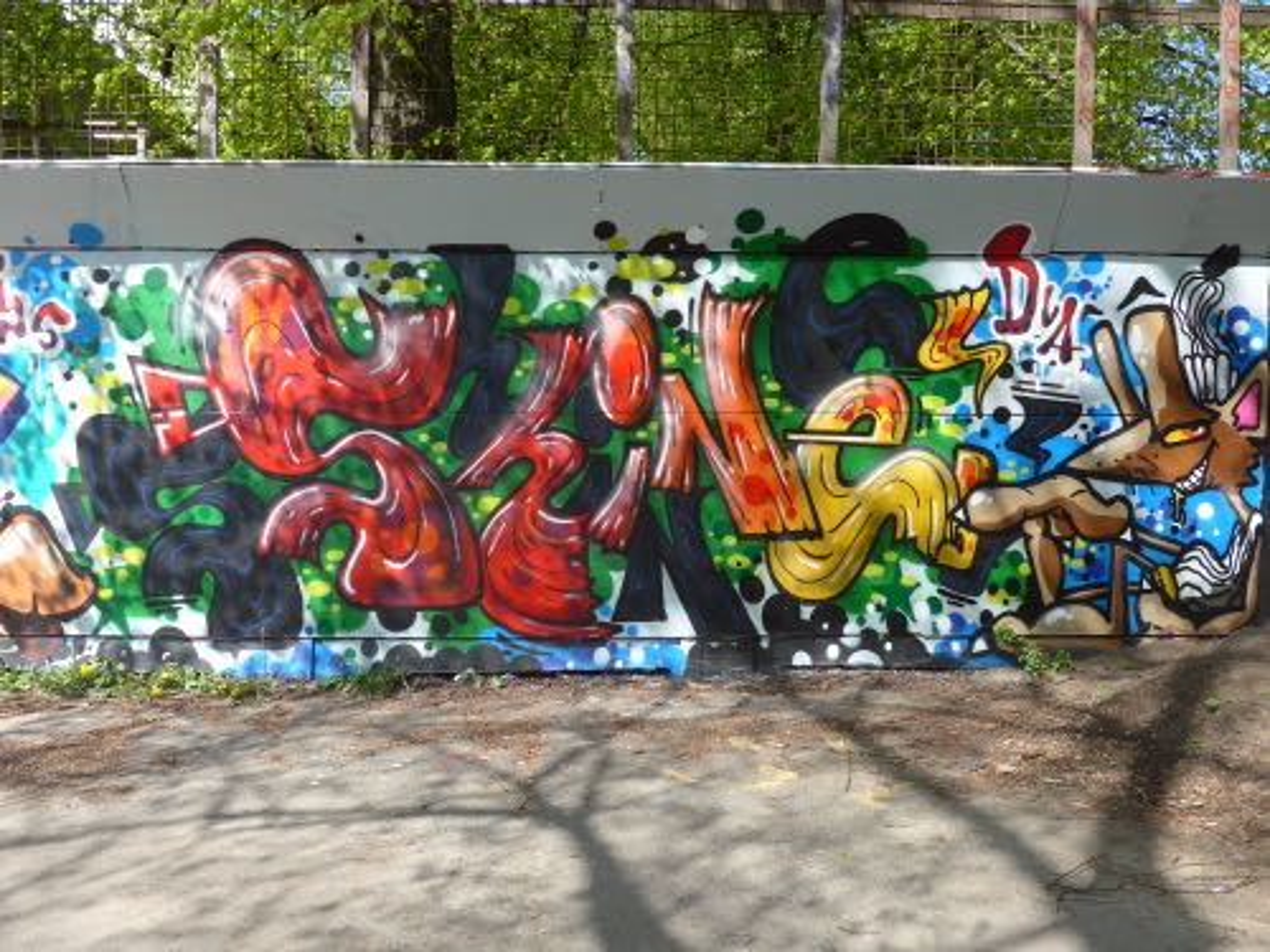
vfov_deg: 48.2
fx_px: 1064
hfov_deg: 61.7
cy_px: 476
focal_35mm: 29
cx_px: 635
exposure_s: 1/500
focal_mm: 6
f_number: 2.8
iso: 80
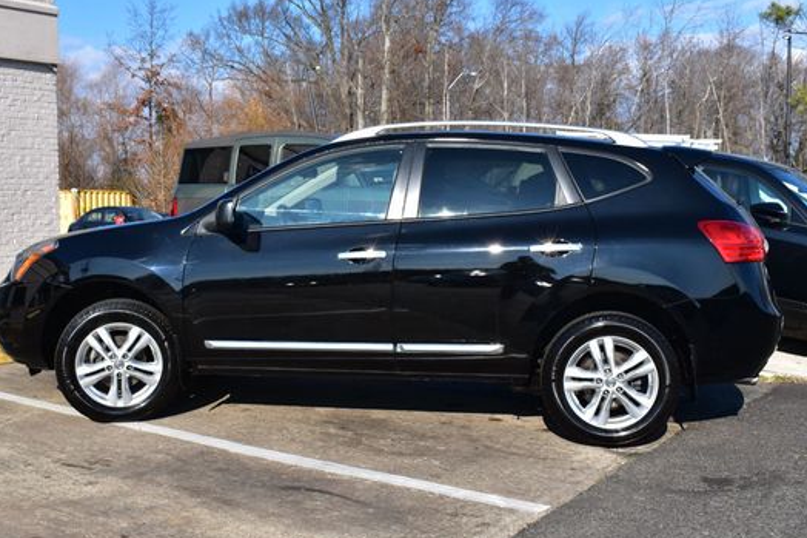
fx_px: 986
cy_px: 270
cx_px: 365
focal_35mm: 44
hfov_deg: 44.5
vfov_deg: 30.5
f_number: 11
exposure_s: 1/500
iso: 360
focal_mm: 24
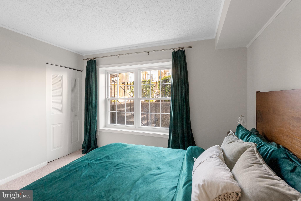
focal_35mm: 16
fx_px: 134
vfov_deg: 73.8
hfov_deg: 96.7
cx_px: 150
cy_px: 100
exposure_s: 1/8
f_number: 8
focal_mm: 16
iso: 800
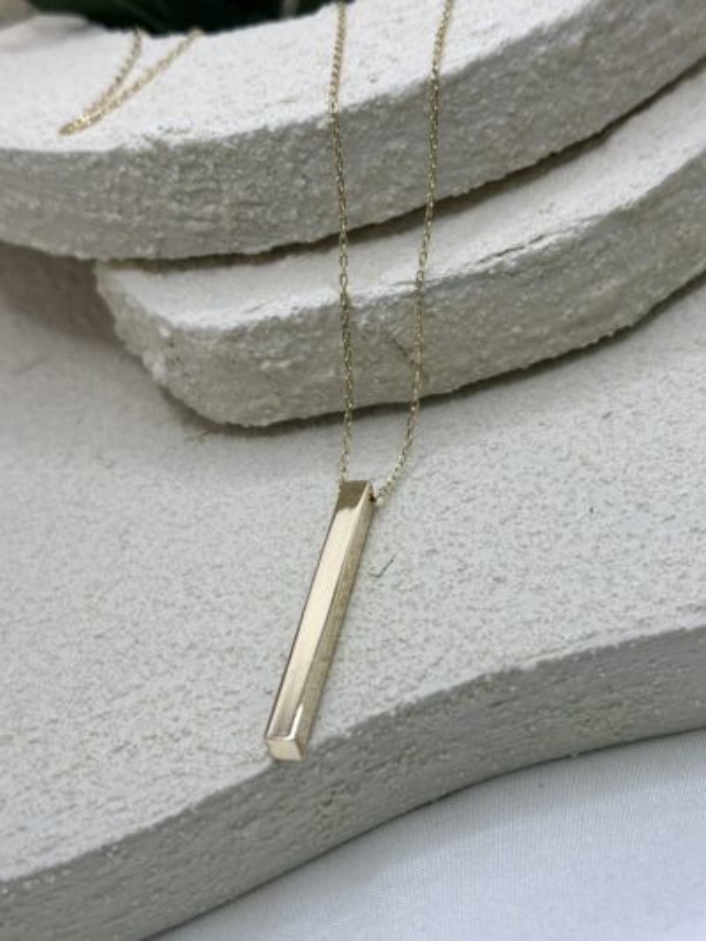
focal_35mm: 48
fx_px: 1305
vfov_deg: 39.6
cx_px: 353
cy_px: 470
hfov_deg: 30.3
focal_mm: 6.86
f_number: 1.78
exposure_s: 1/1073
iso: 80
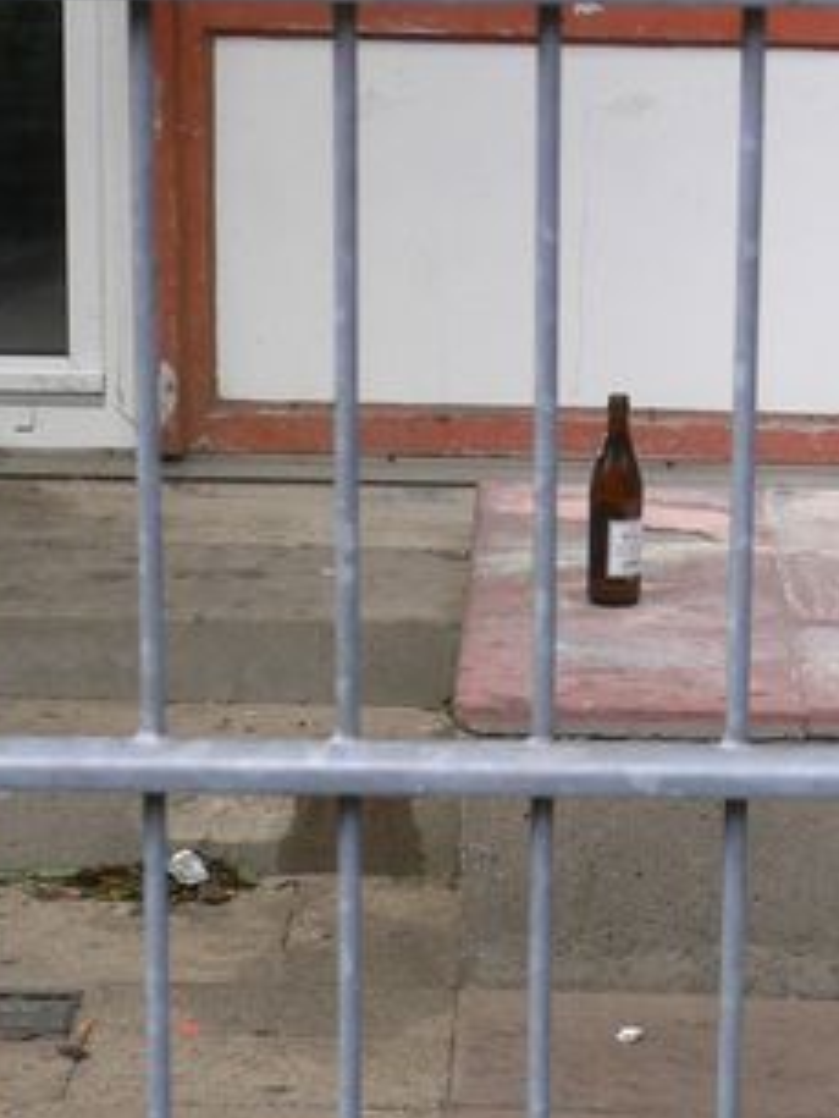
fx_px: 4134
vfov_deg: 15.4
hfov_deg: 11.5
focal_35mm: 128
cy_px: 726
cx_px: 667
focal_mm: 10.1
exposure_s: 1/125
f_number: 3.8
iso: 80
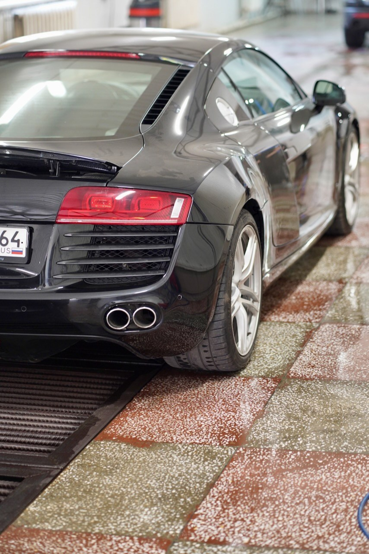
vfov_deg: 23.9
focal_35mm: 85
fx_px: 1307
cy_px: 277
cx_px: 184
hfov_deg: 16.1
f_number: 2
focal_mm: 85
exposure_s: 1/125
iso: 1000
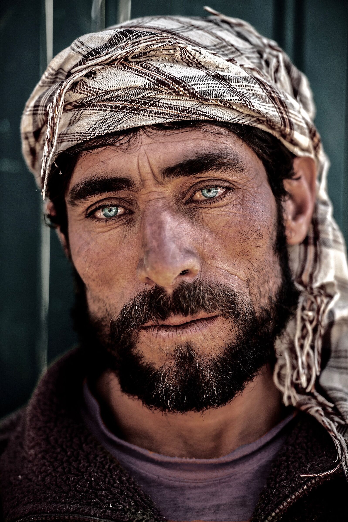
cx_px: 174
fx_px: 2904
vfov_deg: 10.3
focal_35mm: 200
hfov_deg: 6.9
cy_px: 261
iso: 320
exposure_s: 1/1250
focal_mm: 200
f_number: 2.8
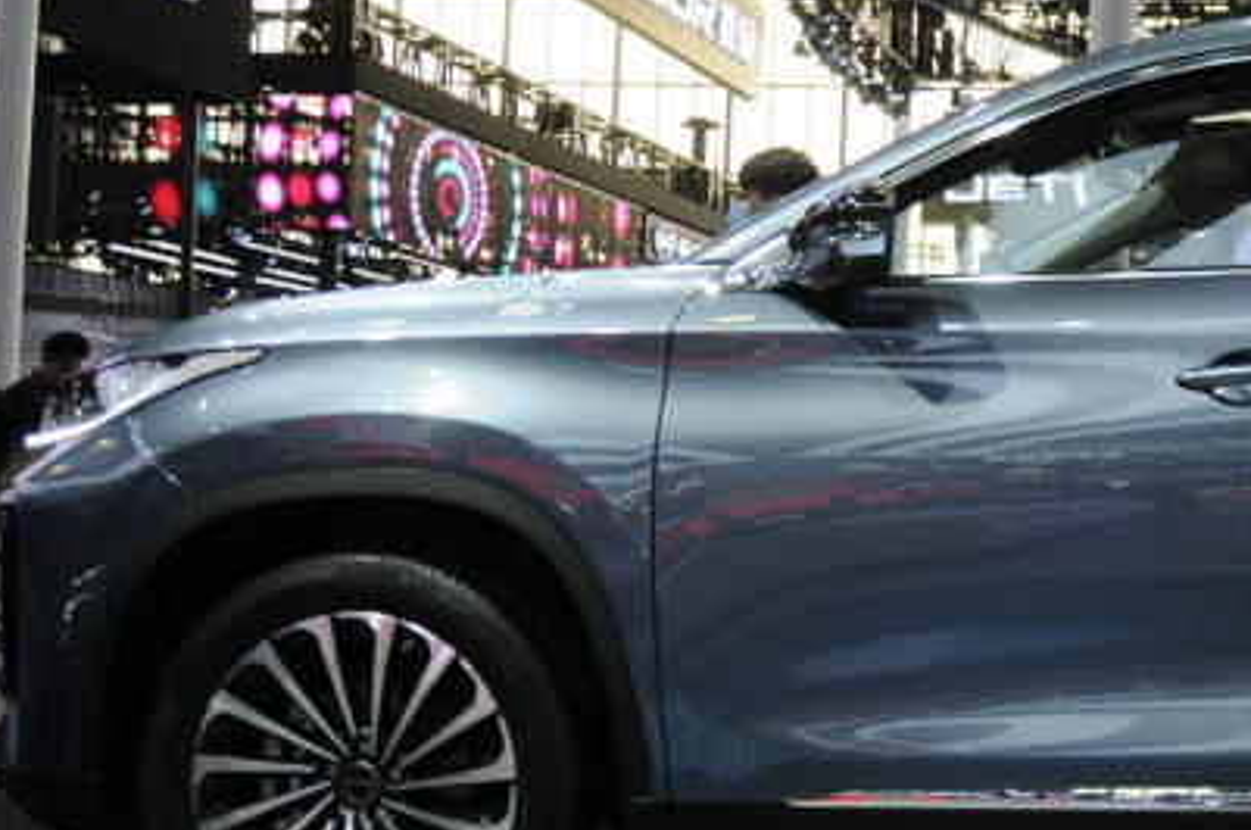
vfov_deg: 19.6
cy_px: 502
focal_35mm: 69
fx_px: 2394
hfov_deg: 27.2
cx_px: 1329
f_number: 4
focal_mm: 18
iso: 400
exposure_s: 1/60
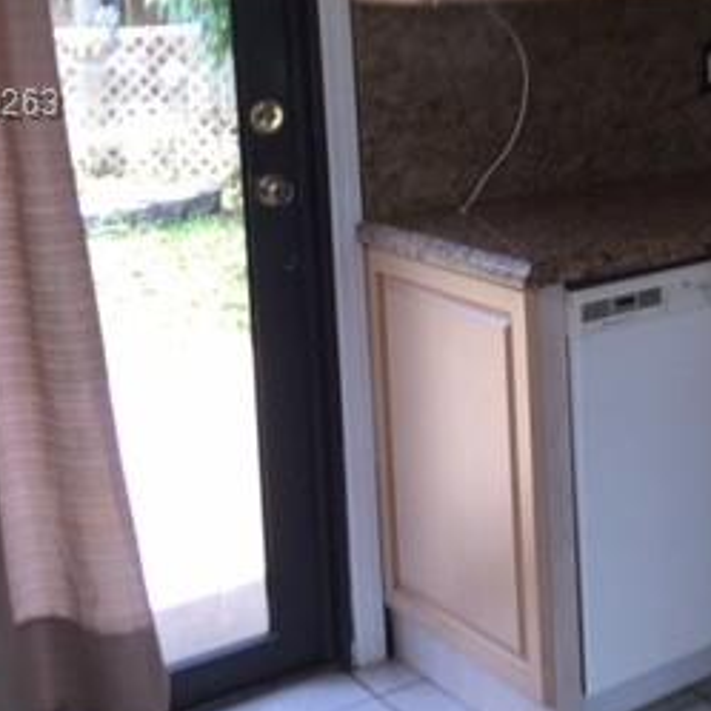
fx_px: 1534
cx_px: 785
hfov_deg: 24.3
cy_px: 106
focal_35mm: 66
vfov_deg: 25.5
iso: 40
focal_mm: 4.15
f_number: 2.2
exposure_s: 1/120
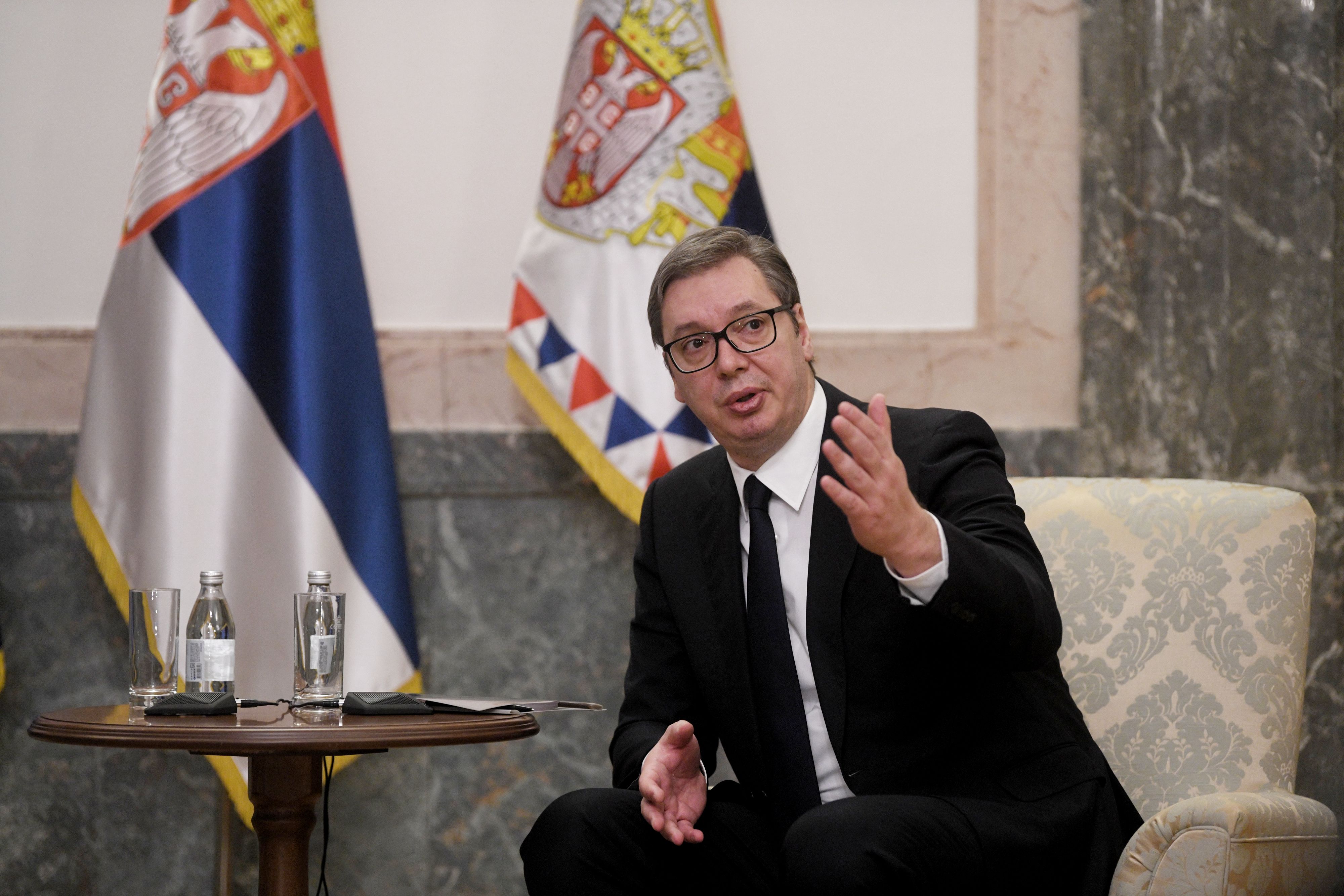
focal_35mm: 135
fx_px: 5040
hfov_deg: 15.2
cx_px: 672
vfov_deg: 10.2
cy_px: 448
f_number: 2.8
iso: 2500
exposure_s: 1/200
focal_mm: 135
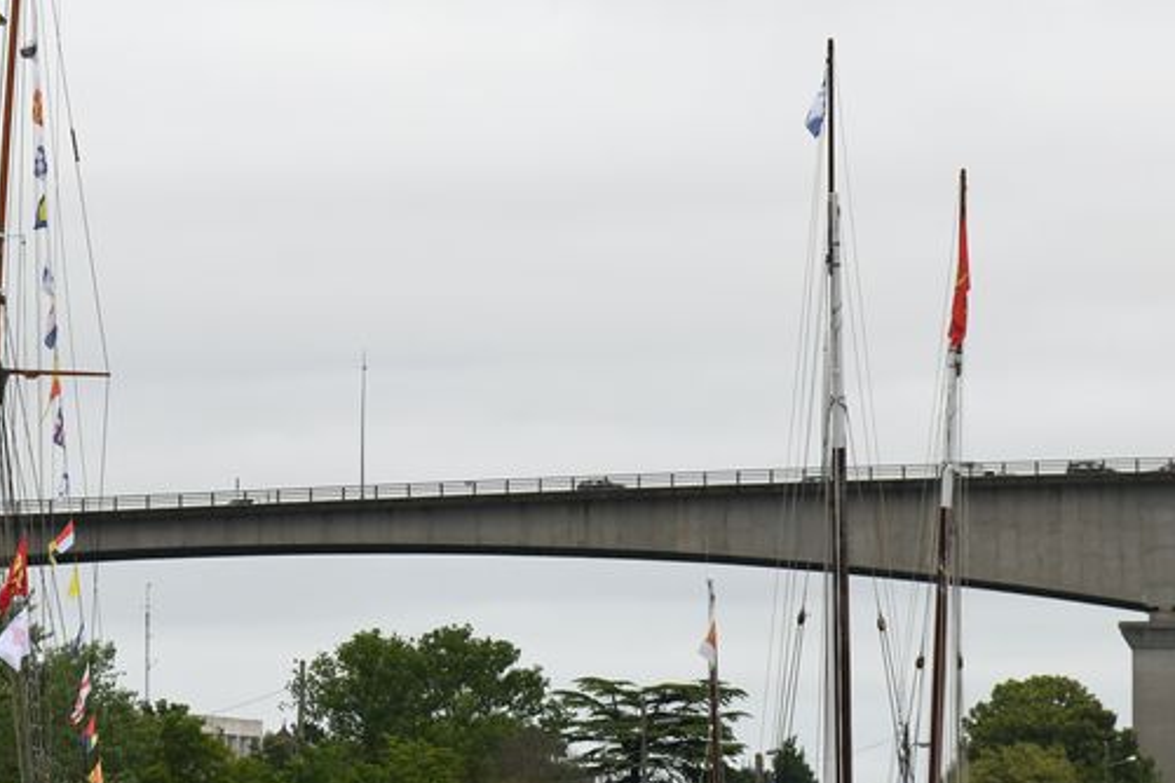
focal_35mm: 220
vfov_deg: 6.2
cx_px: 195
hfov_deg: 9.3
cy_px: 403
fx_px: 7180
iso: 640
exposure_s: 1/2000
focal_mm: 105
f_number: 5
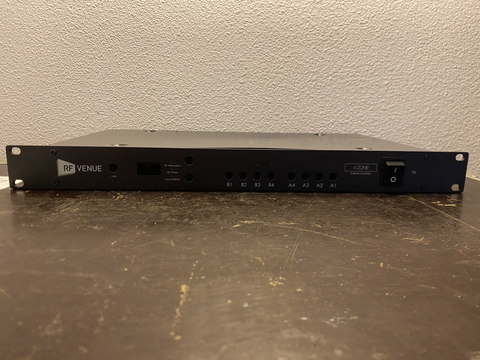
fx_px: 361
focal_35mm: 26
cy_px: 180
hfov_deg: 67.3
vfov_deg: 53.1
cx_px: 240
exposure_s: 1/25
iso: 400
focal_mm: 4.25
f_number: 1.8
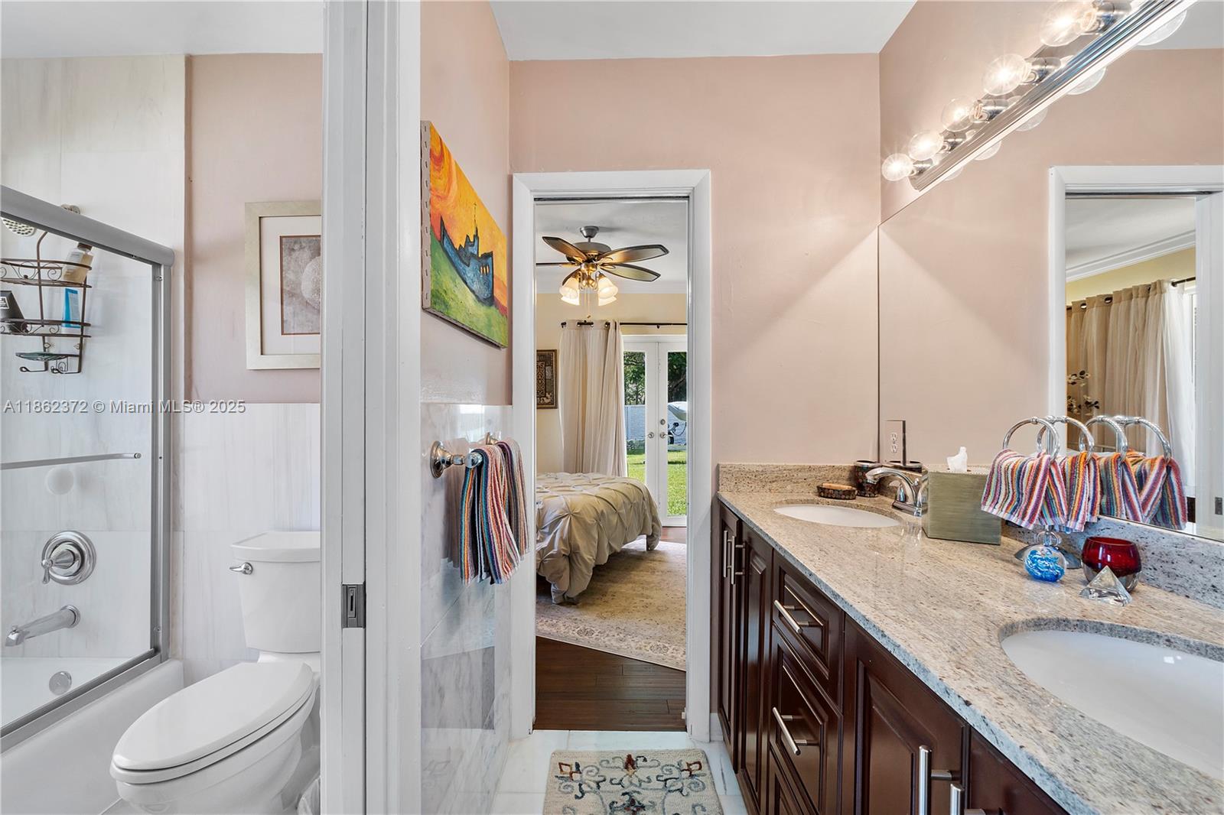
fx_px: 510
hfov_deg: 100.4
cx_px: 612
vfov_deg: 77.3
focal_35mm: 15
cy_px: 408
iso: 160
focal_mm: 10
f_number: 11
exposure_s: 1/13
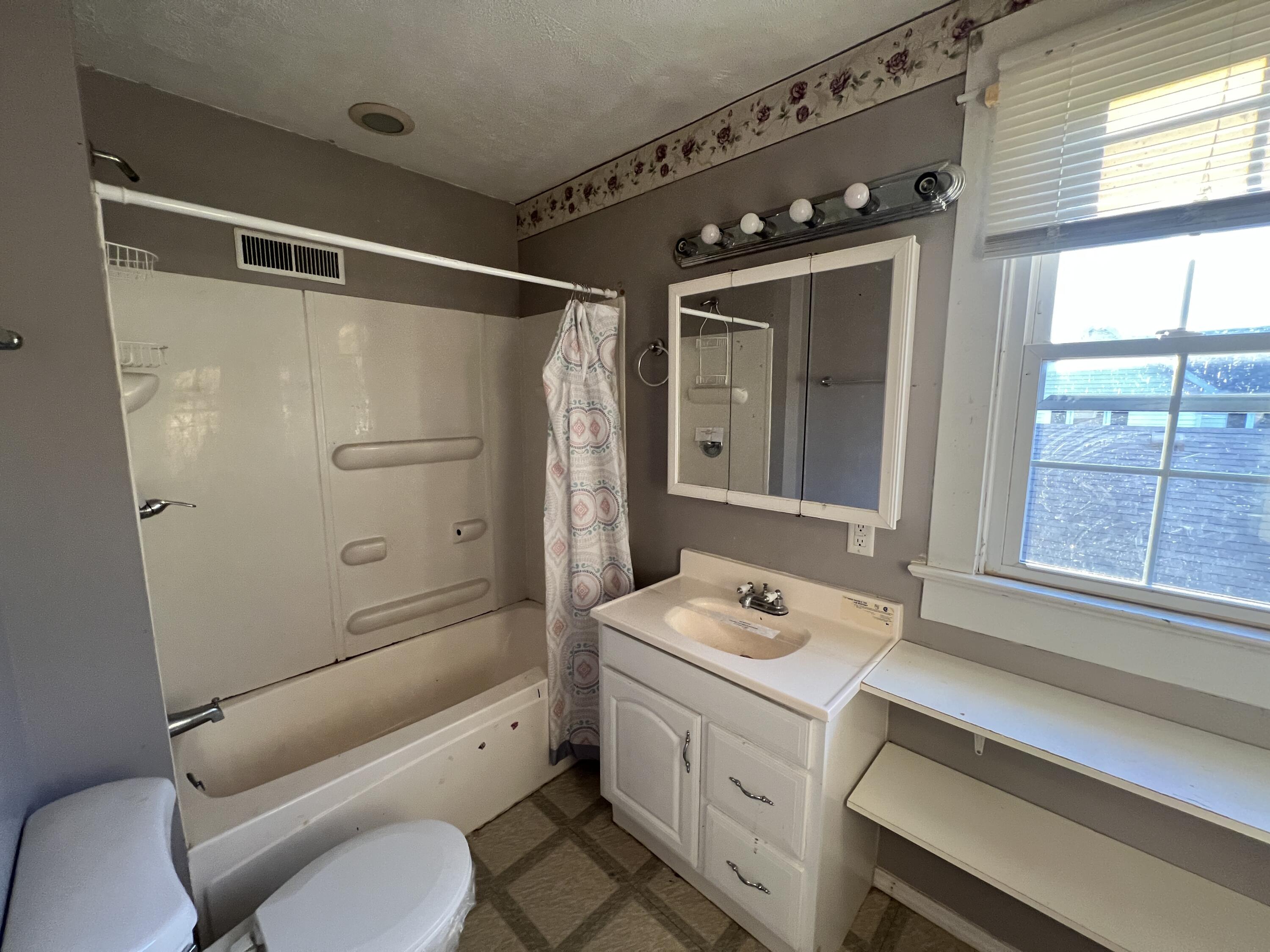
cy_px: 476
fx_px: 477
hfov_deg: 106.2
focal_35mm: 13
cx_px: 635
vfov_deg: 89.9
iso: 250
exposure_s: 1/60
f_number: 1.8
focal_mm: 1.57
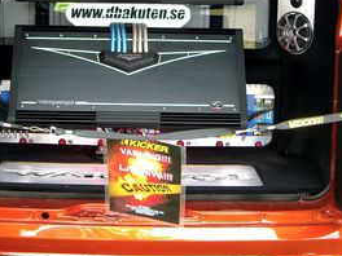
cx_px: 122
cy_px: 45
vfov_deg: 17.2
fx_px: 840
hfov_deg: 22.9
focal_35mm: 85
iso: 64
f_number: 2.8
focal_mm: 5.7
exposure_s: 1/30
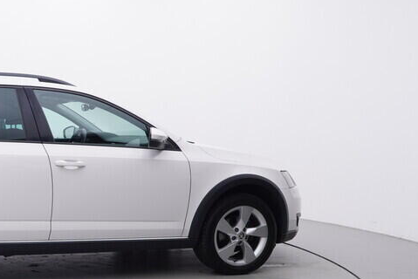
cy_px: 205
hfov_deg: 37.4
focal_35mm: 48
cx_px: 17
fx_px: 558
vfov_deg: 27.7
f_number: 5
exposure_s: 1/80
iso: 200
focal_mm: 15
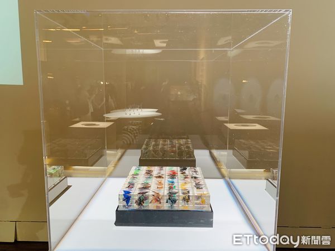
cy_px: 126
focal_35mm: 26
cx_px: 168
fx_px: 252
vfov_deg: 53.1
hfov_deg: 67.3
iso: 64
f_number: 1.8
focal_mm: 4.25
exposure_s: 1/60
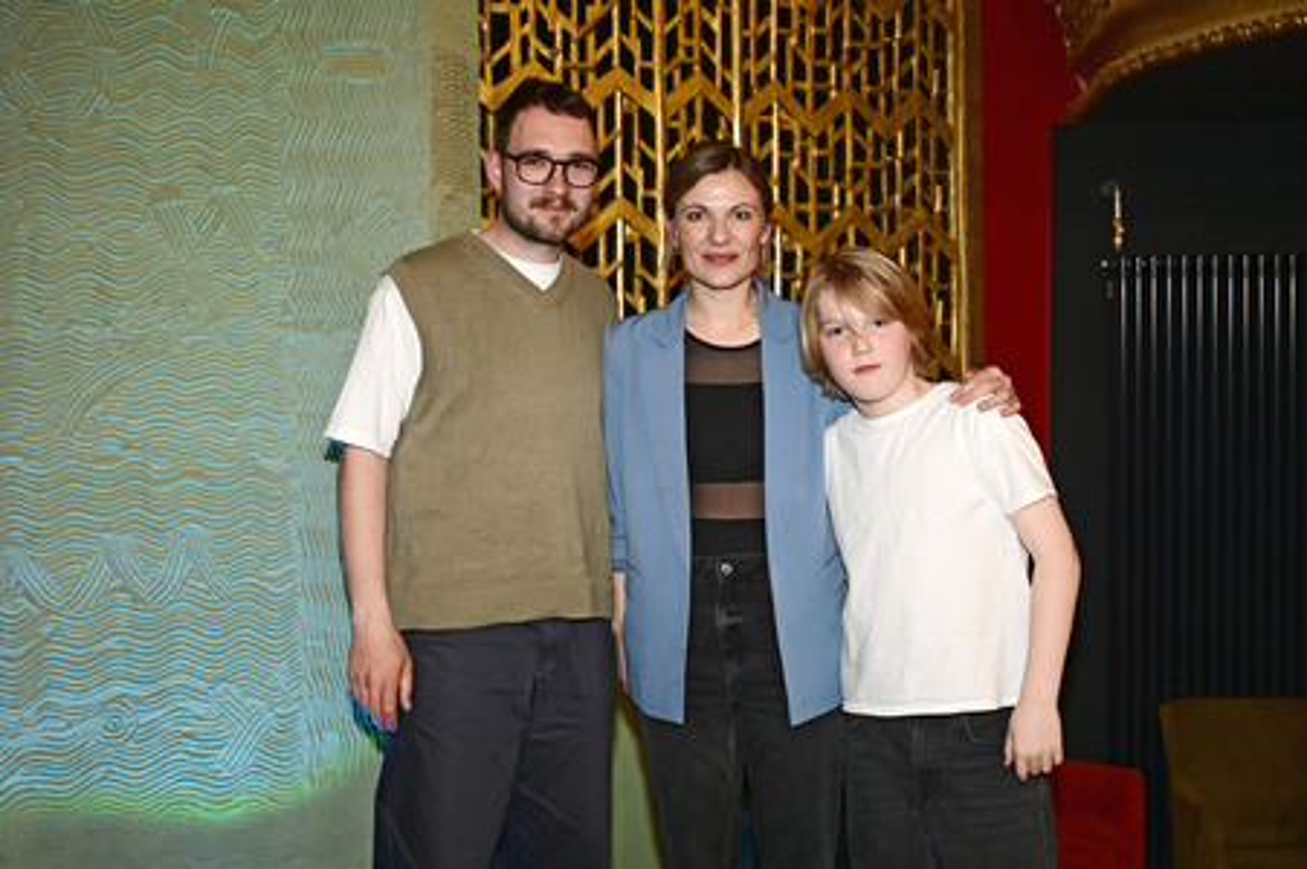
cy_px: 434
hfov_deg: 50.7
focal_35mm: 38
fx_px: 1379
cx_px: 654
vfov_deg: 35.0
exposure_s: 1/200
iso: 3200
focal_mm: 38
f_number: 5.6
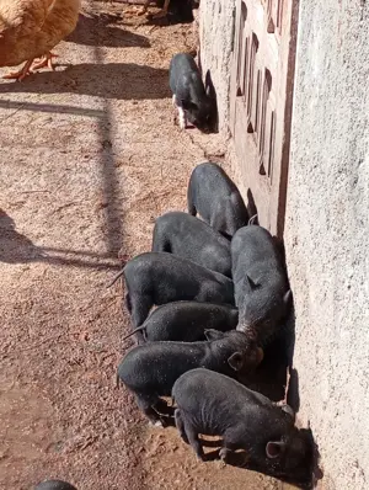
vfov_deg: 25.9
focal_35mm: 75
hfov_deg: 19.7
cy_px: 245
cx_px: 184
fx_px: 1063
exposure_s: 1/774
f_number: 1.8
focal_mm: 4.27
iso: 110
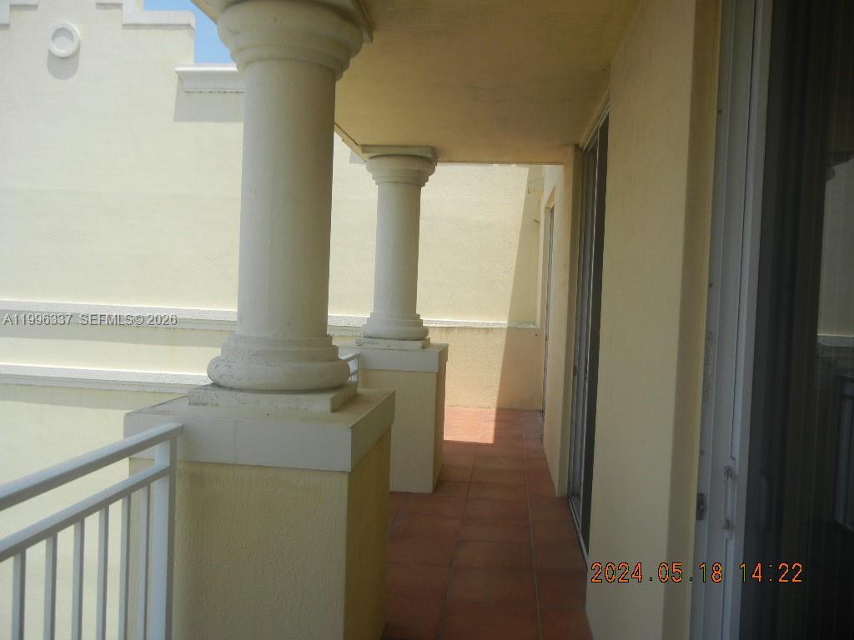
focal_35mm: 30
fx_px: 740
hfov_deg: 60.0
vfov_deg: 46.8
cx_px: 427
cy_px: 320
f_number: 7
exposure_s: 1/407
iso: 160
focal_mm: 5.4
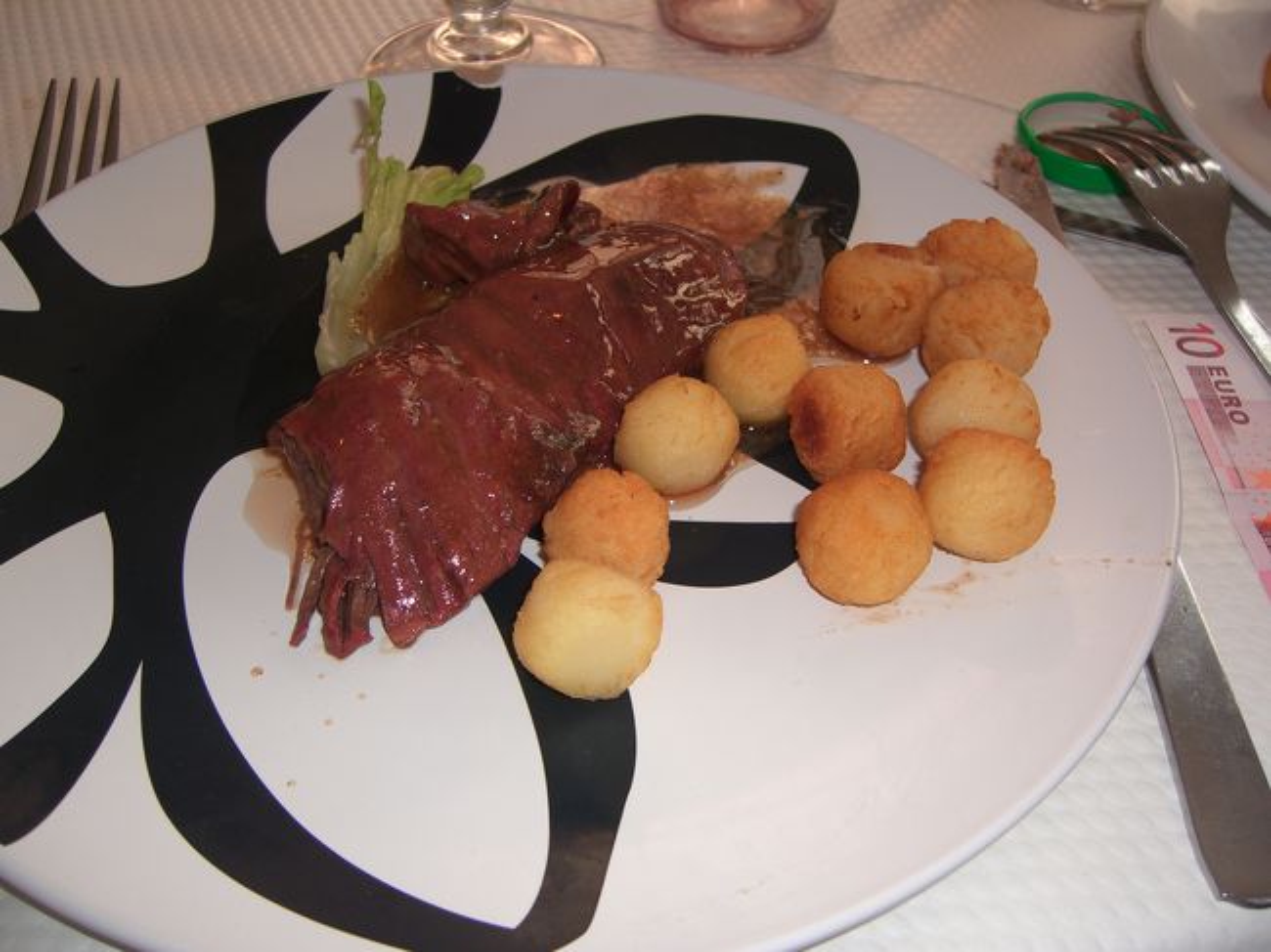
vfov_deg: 37.7
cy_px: 476
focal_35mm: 38
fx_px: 1395
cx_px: 636
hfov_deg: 49.0
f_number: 2.8
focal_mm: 7.9
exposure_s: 1/60
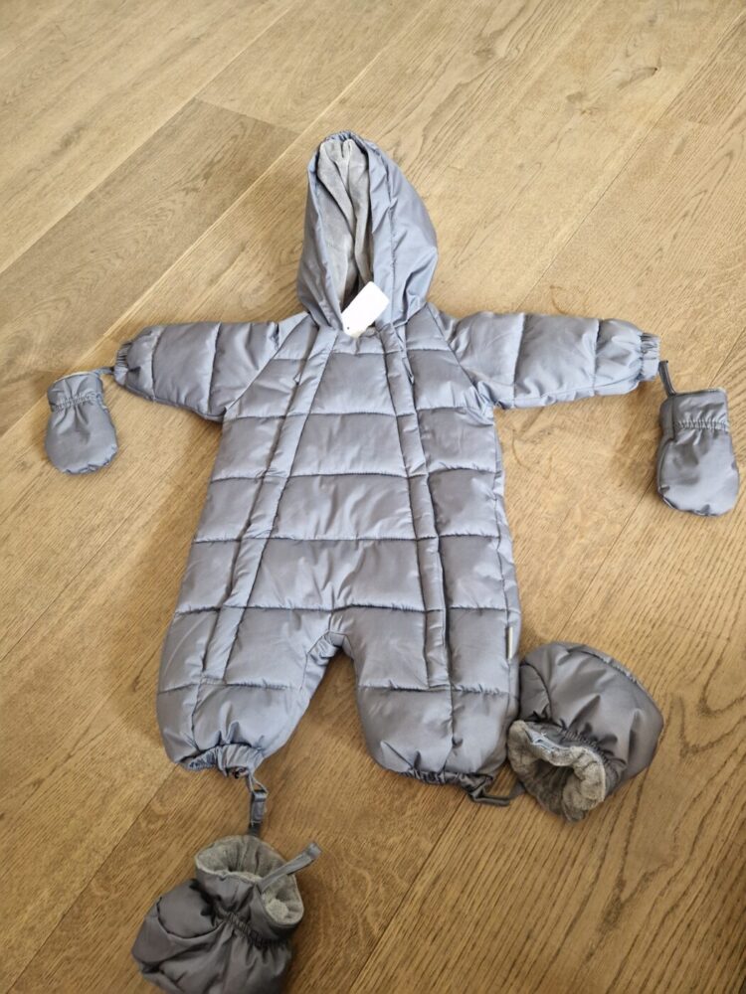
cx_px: 373
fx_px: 661
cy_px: 497
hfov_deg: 58.9
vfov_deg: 73.9
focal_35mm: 23
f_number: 1.8
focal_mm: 5.4
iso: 80
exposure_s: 1/100
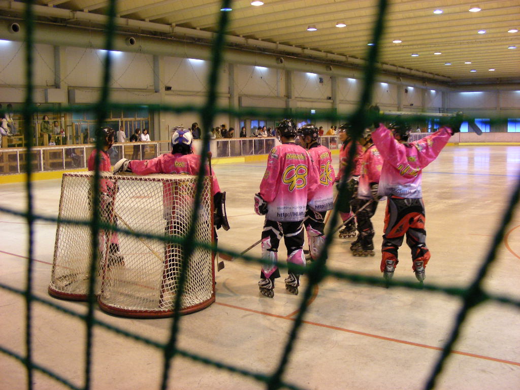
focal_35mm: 38
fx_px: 571
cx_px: 260
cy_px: 195
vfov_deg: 37.7
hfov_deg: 49.0
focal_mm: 6.3
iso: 200
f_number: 3.5
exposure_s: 1/16.7
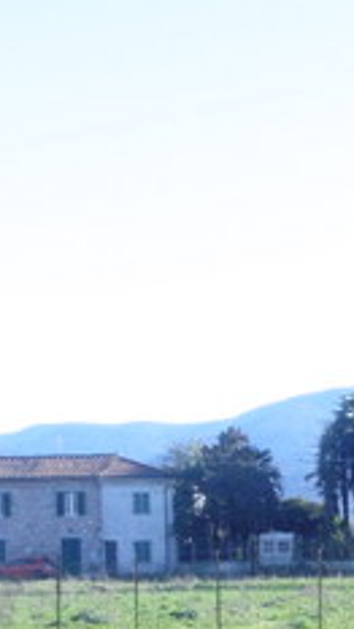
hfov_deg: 8.9
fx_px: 2187
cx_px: 605
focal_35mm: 131
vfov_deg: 16.1
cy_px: 618
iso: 100
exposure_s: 1/500
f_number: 3.5
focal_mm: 6.4
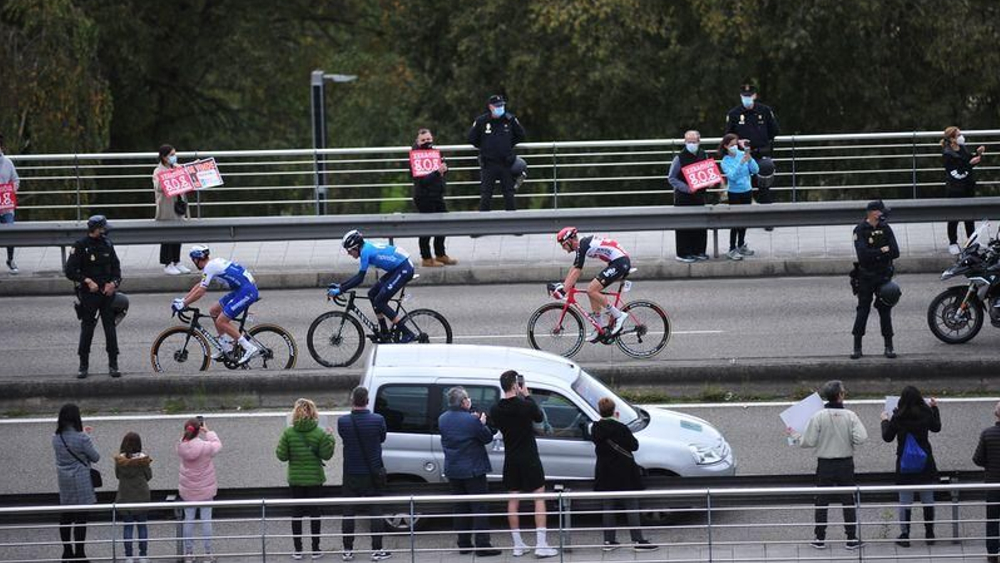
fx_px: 8353
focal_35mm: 315
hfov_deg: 6.9
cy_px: 260
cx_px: 500
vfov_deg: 3.9
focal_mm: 300
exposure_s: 1/1000
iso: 400
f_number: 2.8
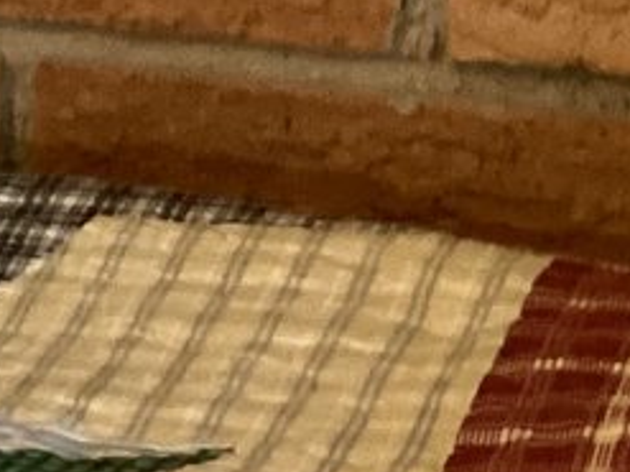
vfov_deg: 7.2
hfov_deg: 10.1
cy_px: 1213
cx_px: -272
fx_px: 3456
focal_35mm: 190
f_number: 2.4
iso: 250
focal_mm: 3.3
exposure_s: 1/50
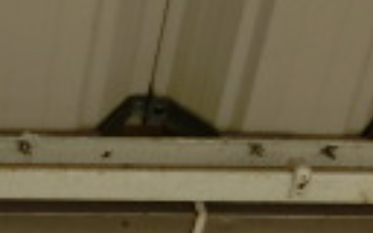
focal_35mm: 132
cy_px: 358
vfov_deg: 9.6
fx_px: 1342
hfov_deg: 14.8
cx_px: -169
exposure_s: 1/400
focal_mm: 4.5
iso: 80
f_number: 3.5
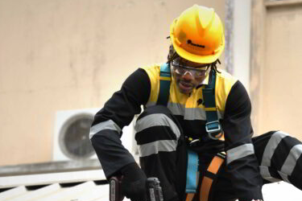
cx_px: 230
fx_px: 2516
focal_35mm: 300
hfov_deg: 6.9
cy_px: 148
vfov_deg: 4.6
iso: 250
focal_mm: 150
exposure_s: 1/160
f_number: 8
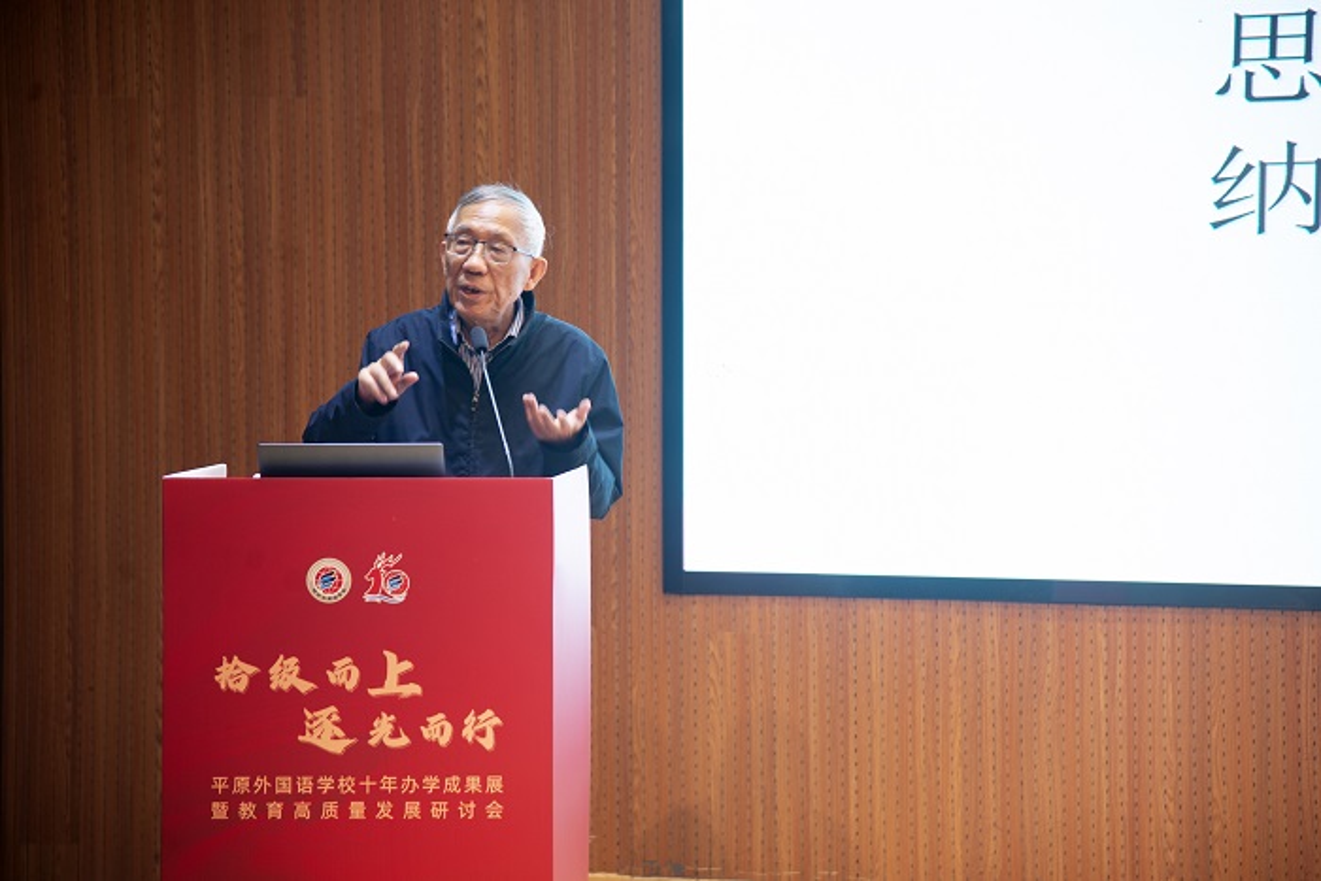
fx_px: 4404
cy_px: 440
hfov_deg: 17.1
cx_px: 660
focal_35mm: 120
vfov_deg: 11.4
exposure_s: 1/40
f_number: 4
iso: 220
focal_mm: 120
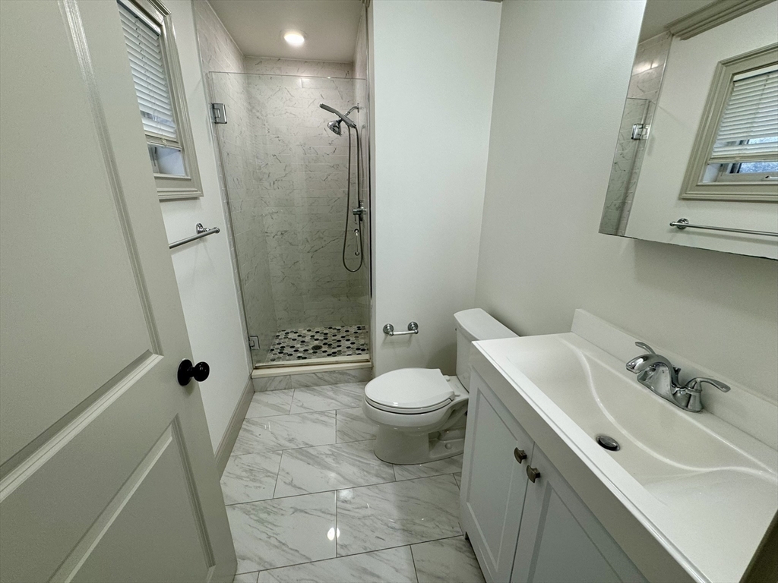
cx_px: 389
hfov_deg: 102.1
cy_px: 292
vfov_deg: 85.7
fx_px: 315
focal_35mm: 14
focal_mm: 2.22
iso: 125
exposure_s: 1/120
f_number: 2.2
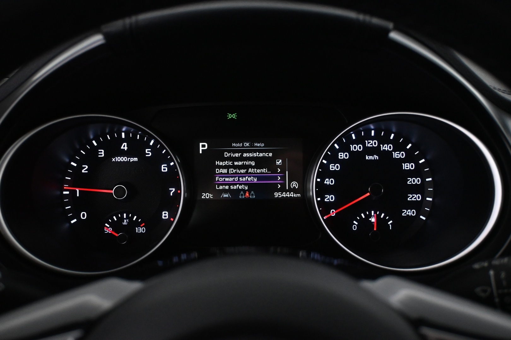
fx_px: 532
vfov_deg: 35.5
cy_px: 170
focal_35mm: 38
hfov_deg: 51.3
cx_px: 256
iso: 4000
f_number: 4.2
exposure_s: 1/80
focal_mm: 25
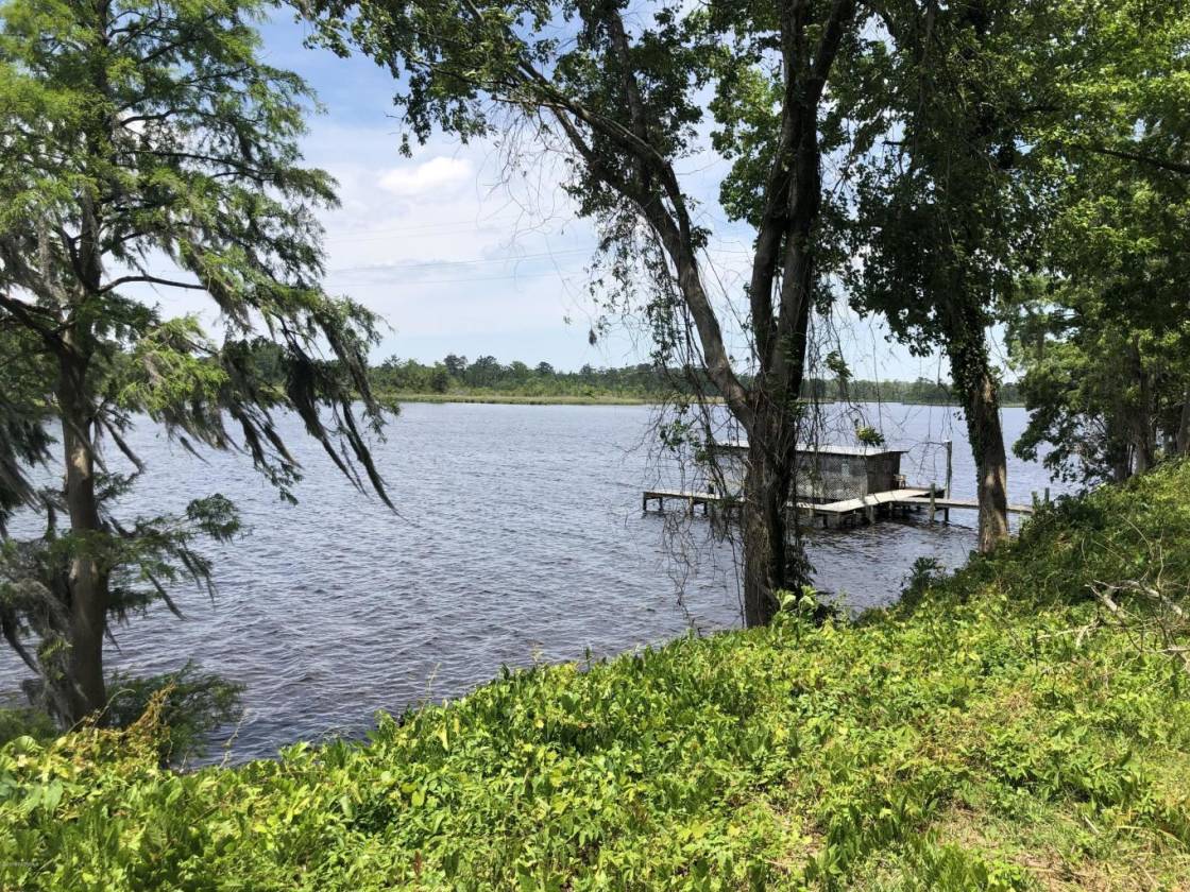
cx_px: 595
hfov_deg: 63.4
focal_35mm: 28
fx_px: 963
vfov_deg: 49.7
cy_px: 446
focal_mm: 3.99
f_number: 1.8
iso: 20
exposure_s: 1/1736
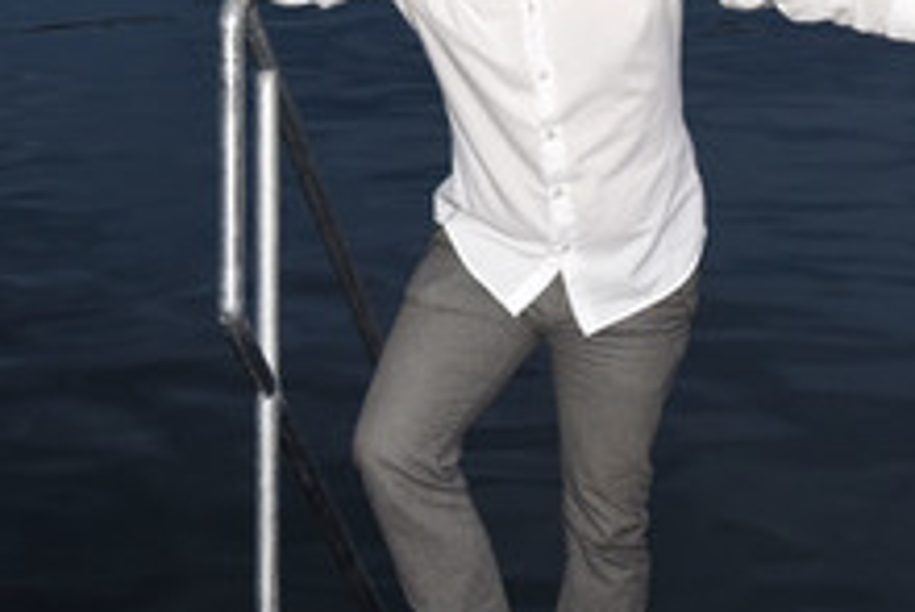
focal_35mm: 90
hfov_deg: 22.6
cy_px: 133
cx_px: 497
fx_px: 2289
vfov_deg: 15.1
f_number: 6.3
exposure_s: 1/160
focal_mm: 44
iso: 2000
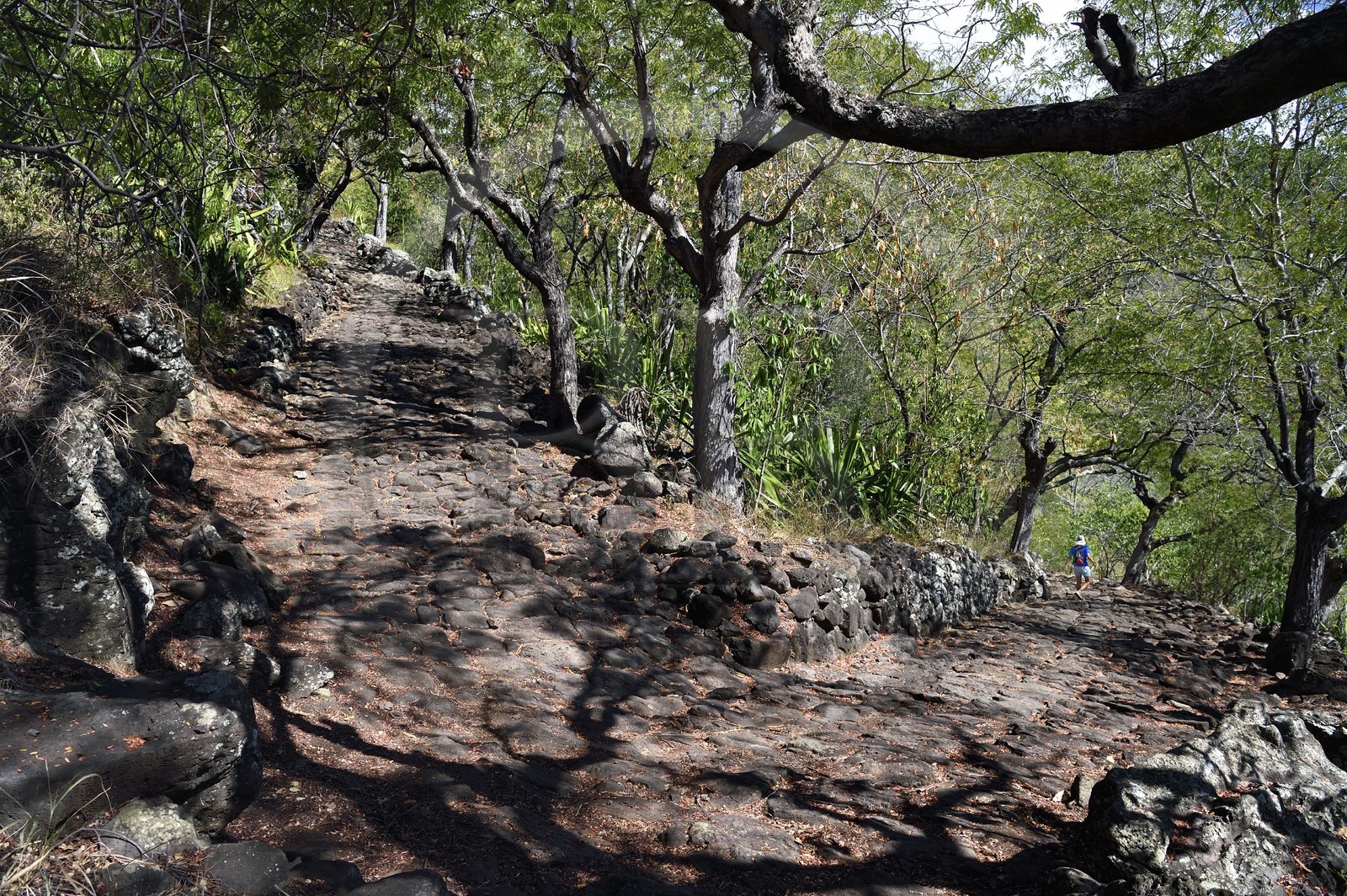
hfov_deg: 73.8
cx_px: 674
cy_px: 448
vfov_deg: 53.1
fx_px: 897
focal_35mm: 24
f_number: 8
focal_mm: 24
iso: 200
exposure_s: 1/400
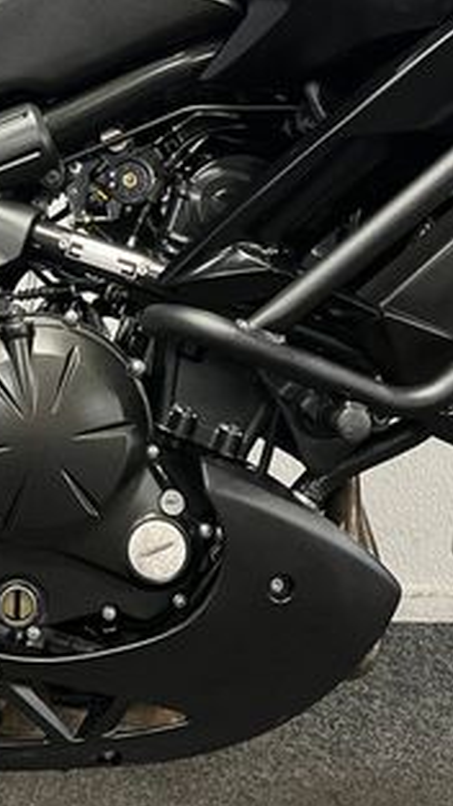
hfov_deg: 20.1
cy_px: 201
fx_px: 1239
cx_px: 3
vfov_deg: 35.2
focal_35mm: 58
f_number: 1.6
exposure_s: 1/50
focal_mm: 5.1
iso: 200
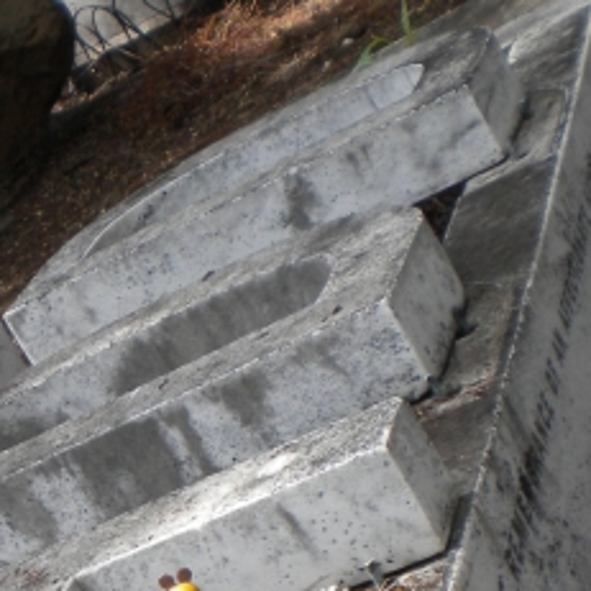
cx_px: -74
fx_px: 2067
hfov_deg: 15.8
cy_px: 645
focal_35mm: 107
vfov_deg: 15.8
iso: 80
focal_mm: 6.3
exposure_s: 1/212
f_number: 4.6
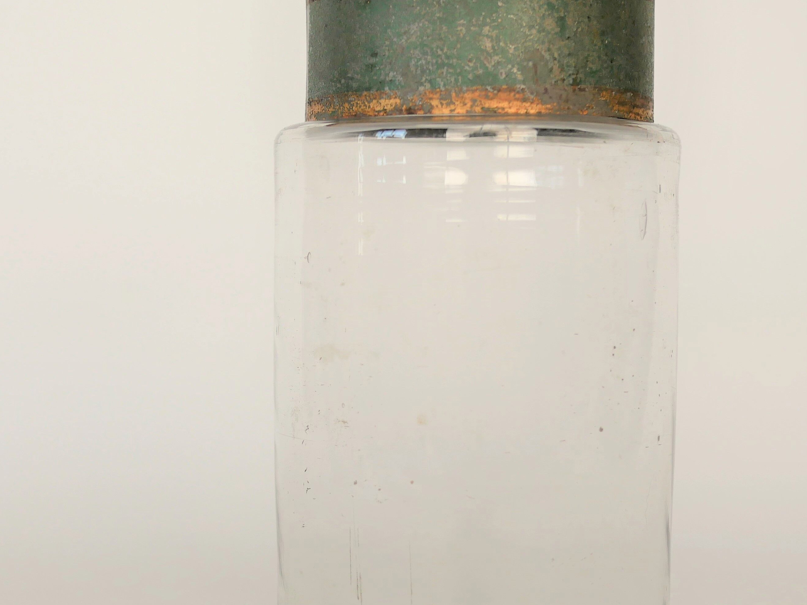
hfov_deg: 27.7
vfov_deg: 21.0
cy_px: 380
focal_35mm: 70
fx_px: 1632
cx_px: 341
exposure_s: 1/250
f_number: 2.5
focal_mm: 20
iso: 200
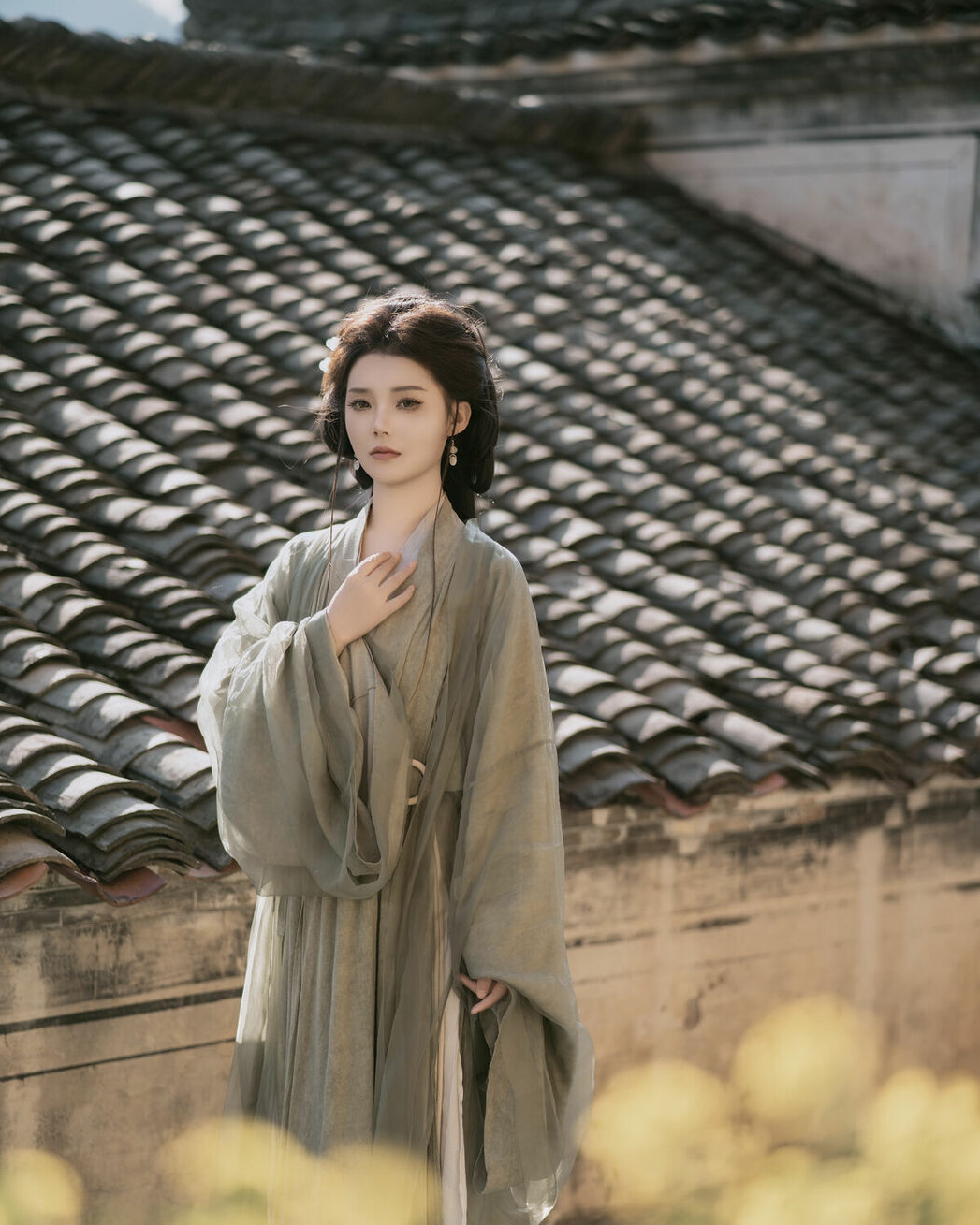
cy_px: 722
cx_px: 490
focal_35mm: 96
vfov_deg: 19.9
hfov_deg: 16.0
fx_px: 3481
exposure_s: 1/1250
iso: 100
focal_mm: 85
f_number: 1.8
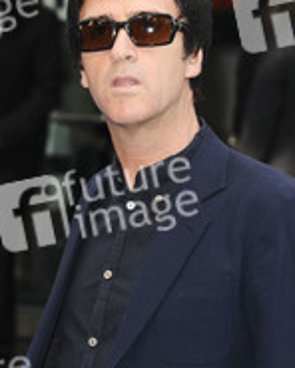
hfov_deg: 5.9
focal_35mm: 262
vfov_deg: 7.4
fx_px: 2859
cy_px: 304
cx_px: 154
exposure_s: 1/160
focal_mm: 86
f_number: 5.6
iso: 320
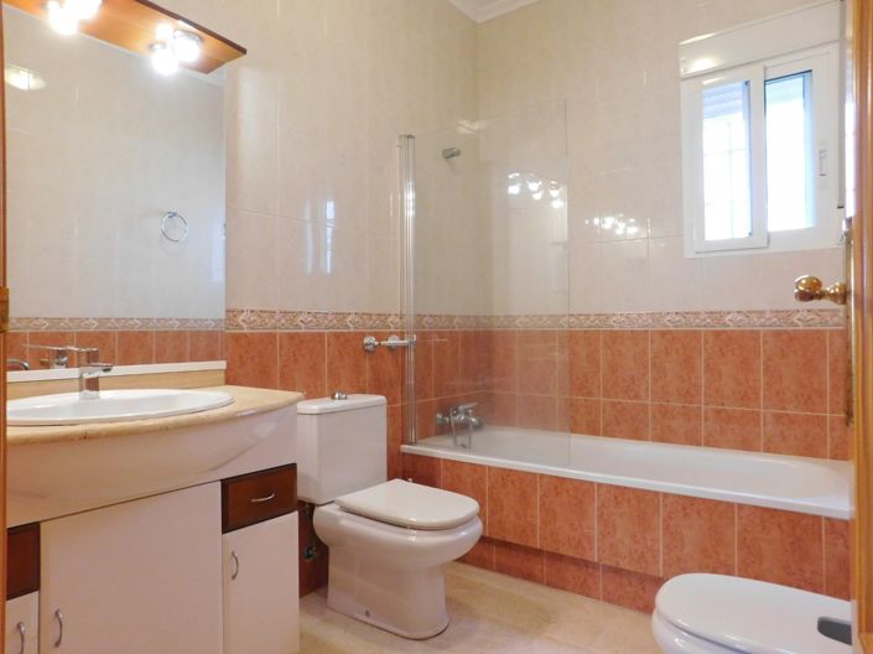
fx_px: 580
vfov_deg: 58.8
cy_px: 327
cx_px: 436
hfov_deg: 74.0
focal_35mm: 23
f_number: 3
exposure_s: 1/30
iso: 280
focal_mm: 4
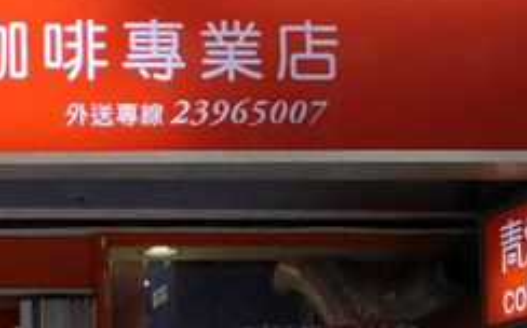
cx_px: -123
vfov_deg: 13.3
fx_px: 1349
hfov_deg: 20.5
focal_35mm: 94
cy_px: 460
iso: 64
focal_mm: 3.95
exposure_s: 1/60
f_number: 1.8
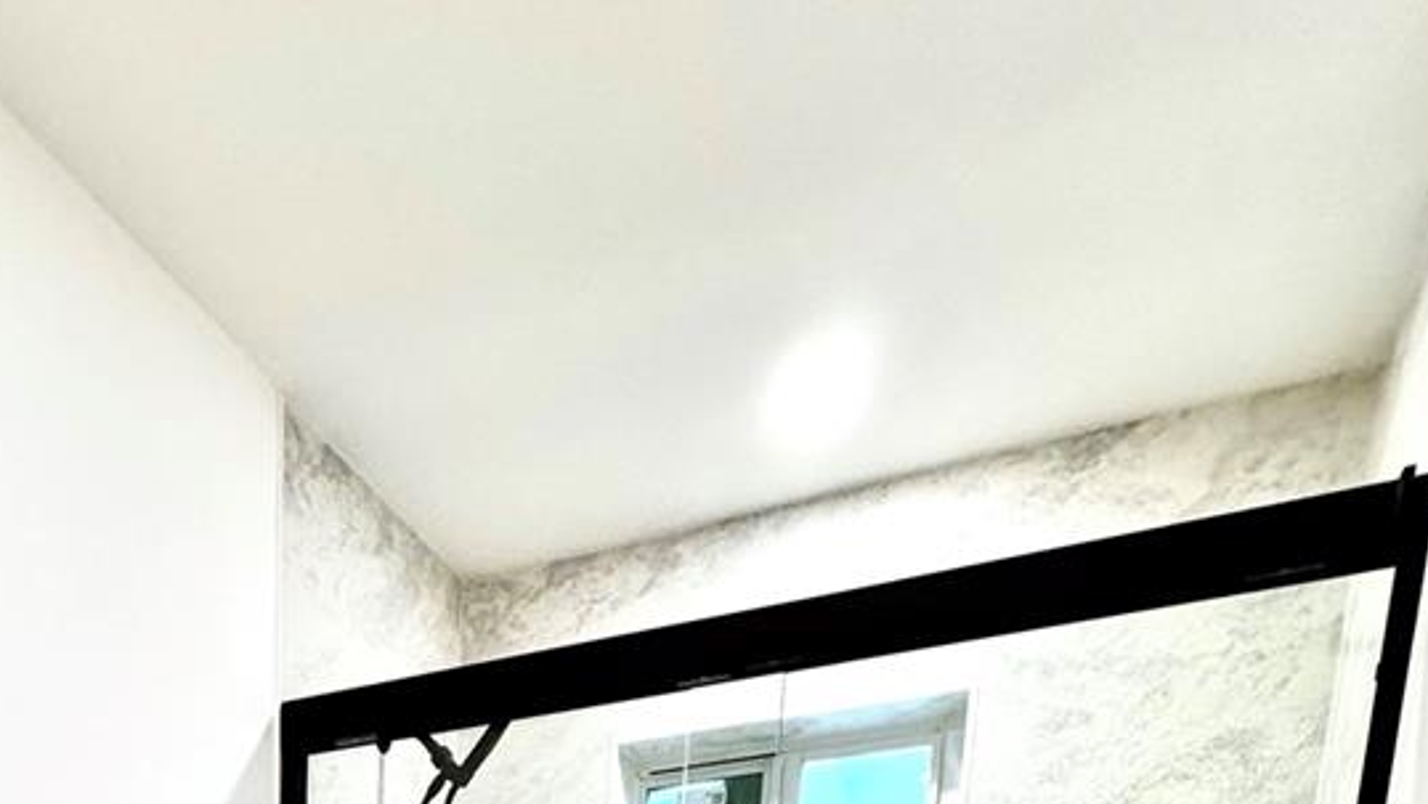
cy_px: 1417
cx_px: 284
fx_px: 1288
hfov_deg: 54.1
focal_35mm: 34
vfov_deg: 22.3
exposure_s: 1/120
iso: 250
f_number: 2.2
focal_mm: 2.22
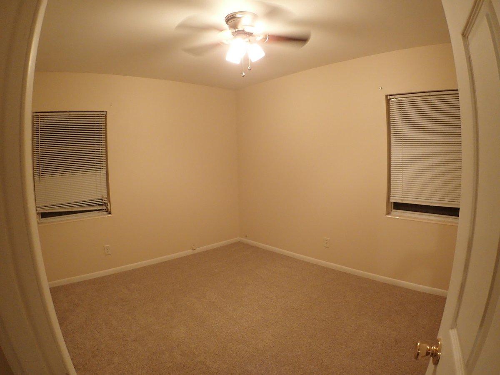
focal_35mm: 25
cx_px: 250
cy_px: 188
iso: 320
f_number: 2
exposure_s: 1/30
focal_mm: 4.5
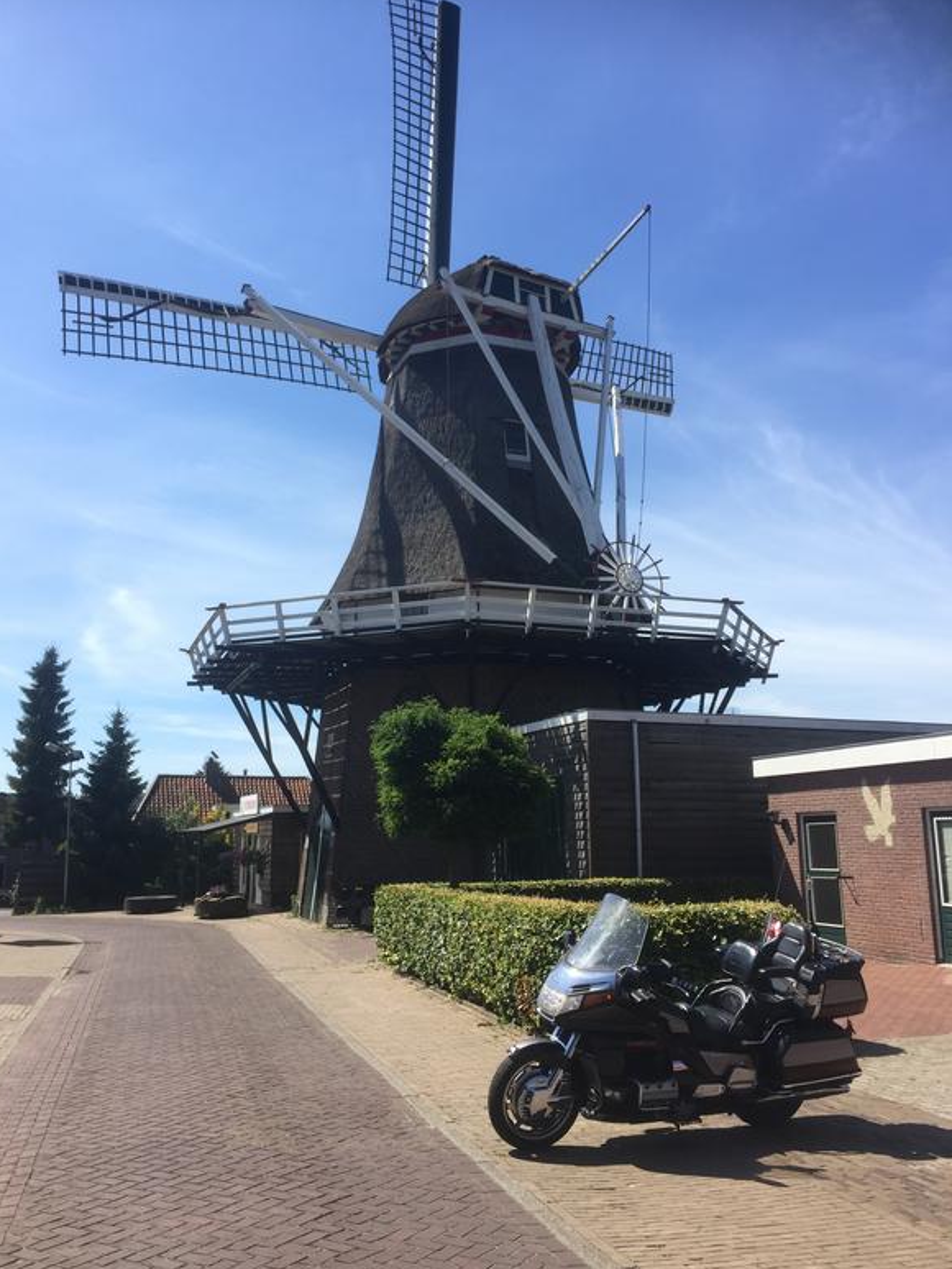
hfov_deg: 46.8
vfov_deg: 60.0
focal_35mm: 30
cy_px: 640
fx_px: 1100
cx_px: 476
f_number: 2.2
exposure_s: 1/1236
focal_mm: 4.15
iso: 32
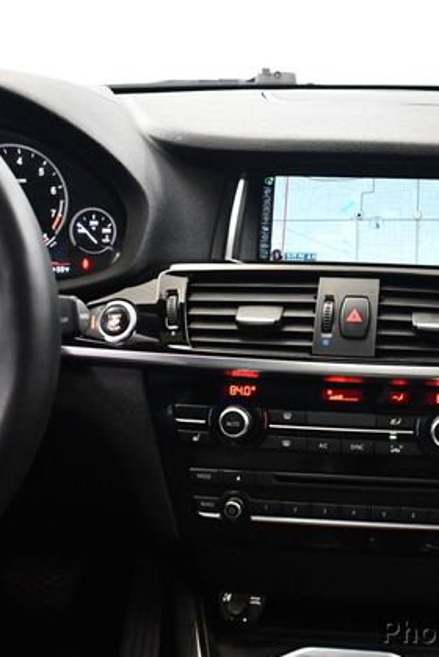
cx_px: 362
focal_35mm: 55
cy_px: 326
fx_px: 1004
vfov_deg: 36.2
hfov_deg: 24.2
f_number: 3.5
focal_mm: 18
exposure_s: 1/60
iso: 4000
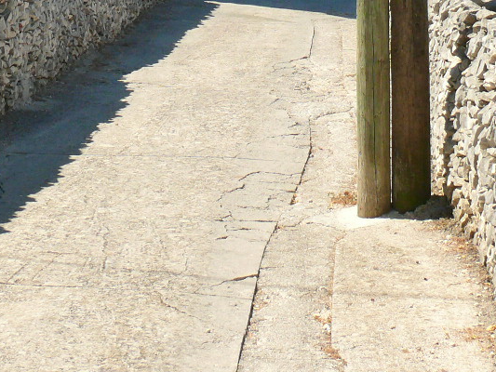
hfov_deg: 18.7
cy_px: -179
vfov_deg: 13.3
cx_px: 247
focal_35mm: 105
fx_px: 1505
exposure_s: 1/250
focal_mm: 7.4
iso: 100
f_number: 4
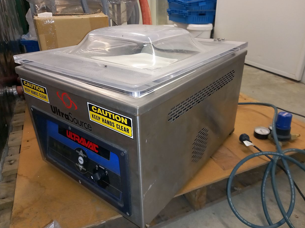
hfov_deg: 67.3
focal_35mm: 26
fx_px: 229
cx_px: 157
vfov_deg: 53.1
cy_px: 112
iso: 200
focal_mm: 4.6
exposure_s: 1/50
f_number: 2
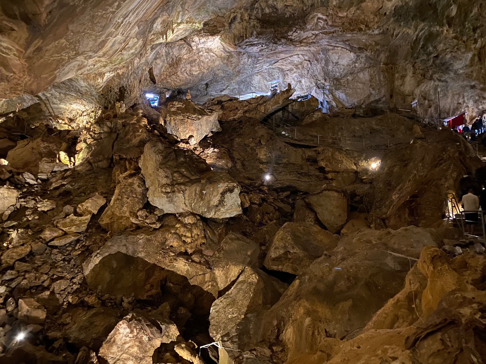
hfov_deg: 67.3
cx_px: 243
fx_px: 365
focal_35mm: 26
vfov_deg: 53.1
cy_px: 182
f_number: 1.8
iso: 1250
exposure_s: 1/14
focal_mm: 4.25
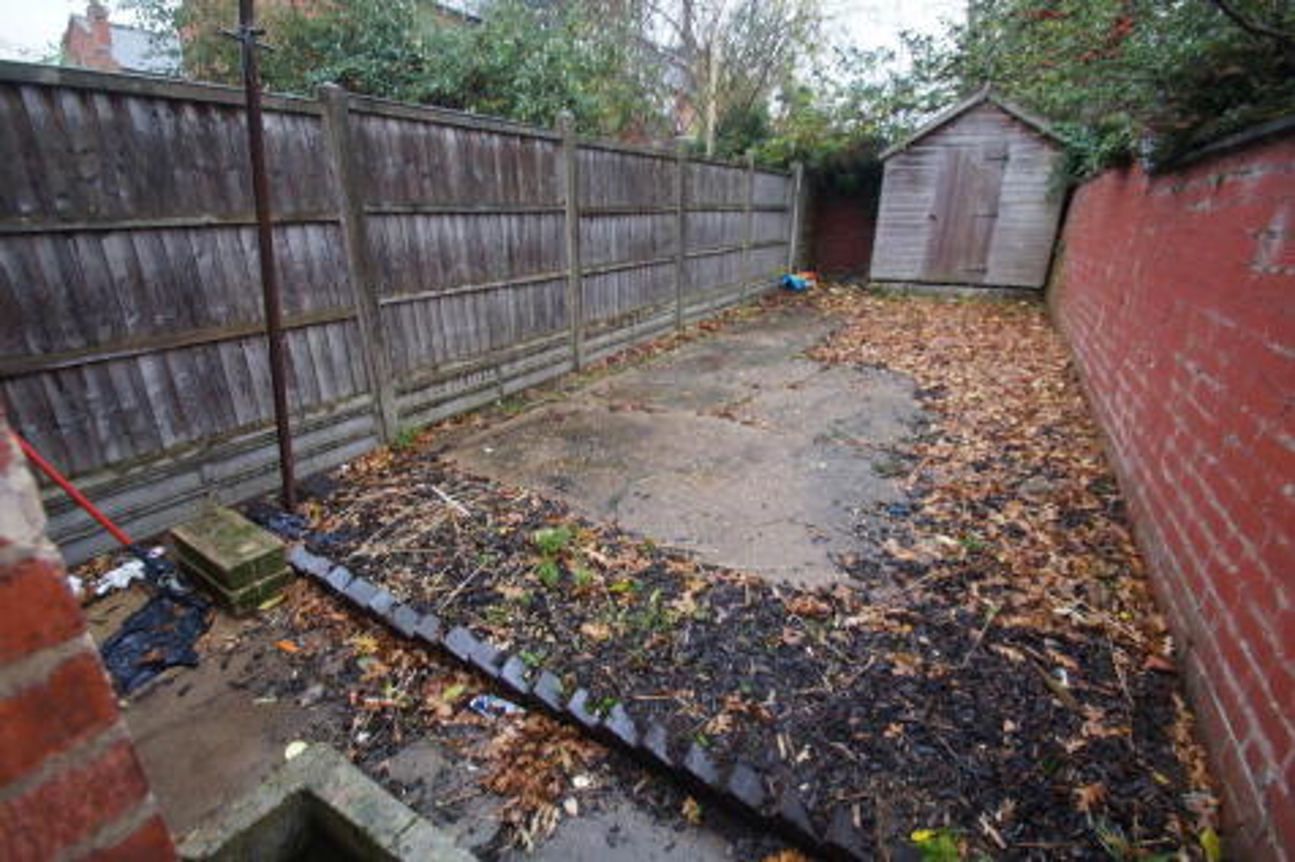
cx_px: 648
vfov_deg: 77.3
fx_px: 539
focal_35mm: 15
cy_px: 431
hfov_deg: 100.4
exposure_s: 1/160
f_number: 4
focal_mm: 10
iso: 640
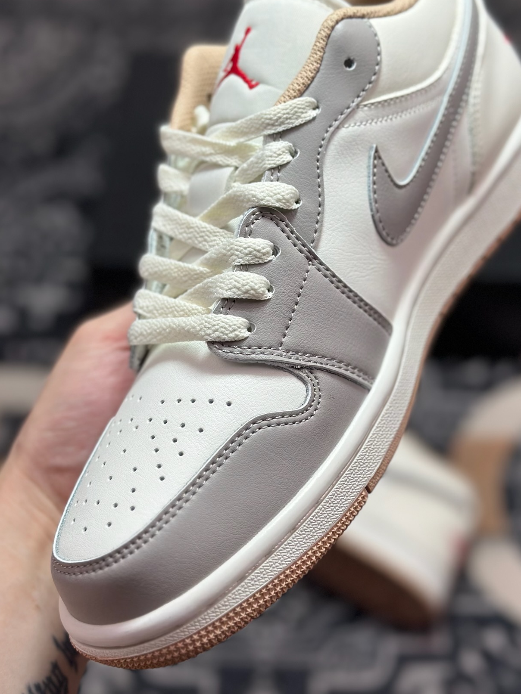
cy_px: 311
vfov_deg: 31.7
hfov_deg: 24.0
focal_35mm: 61
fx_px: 1224
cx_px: 302
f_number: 1.78
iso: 80
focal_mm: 6.86
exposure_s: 1/1258
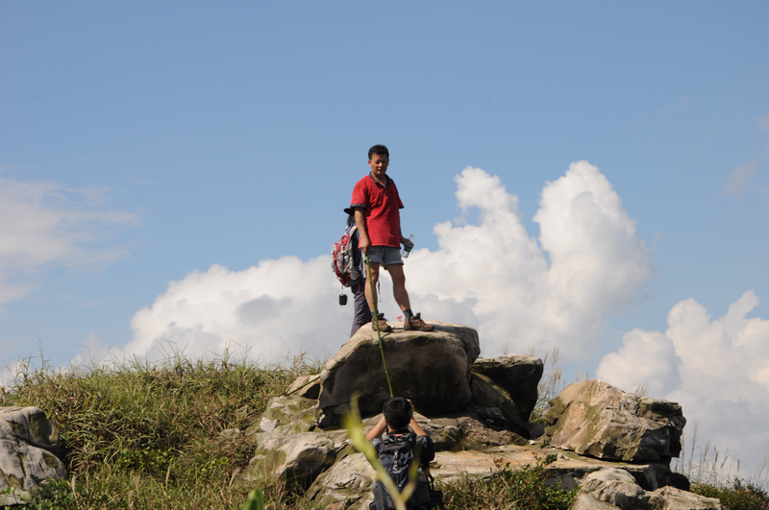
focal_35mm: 112
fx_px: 2400
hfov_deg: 18.2
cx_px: 384
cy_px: 255
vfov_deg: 12.1
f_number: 11
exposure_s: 1/320
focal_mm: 75
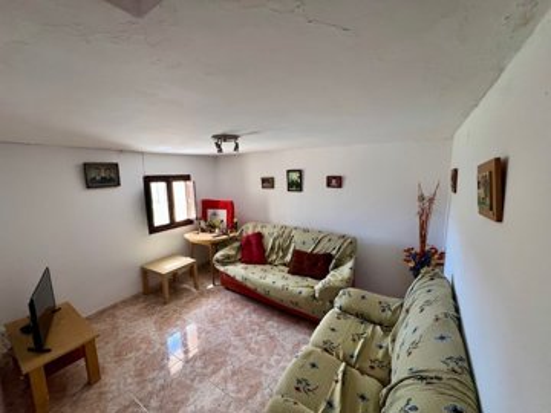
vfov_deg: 89.9
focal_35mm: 13
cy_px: 206
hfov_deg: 106.2
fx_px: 207
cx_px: 276
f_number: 1.8
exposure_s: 1/99
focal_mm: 1.57
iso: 200
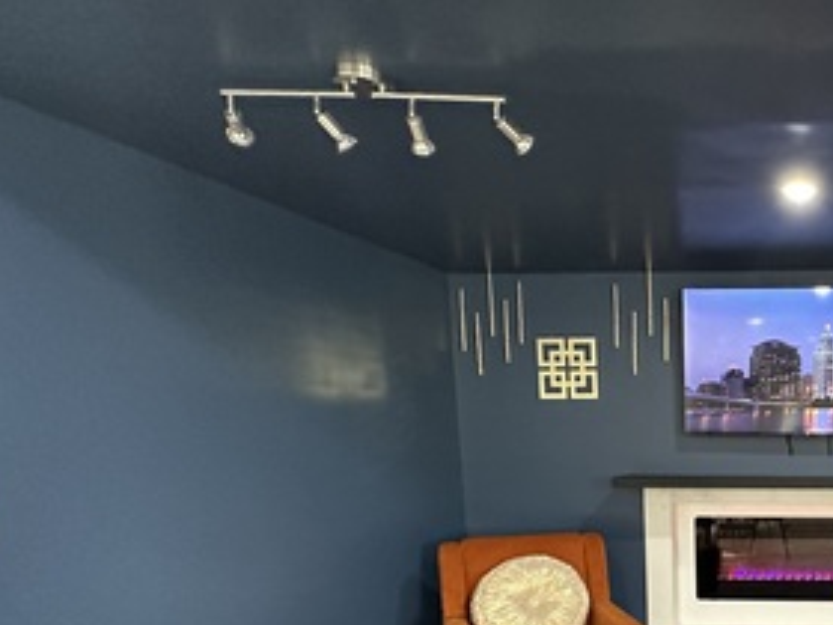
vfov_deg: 44.0
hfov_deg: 50.0
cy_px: 521
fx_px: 722
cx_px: 812
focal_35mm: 30
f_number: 2.2
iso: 400
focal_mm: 2.22
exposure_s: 1/60
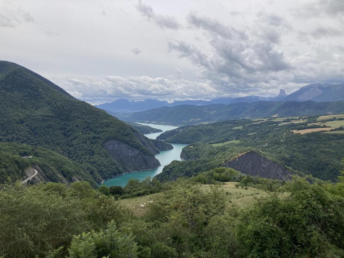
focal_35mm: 28
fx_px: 278
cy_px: 129
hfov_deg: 63.4
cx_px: 172
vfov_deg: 49.7
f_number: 1.8
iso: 25
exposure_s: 1/3436
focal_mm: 3.99
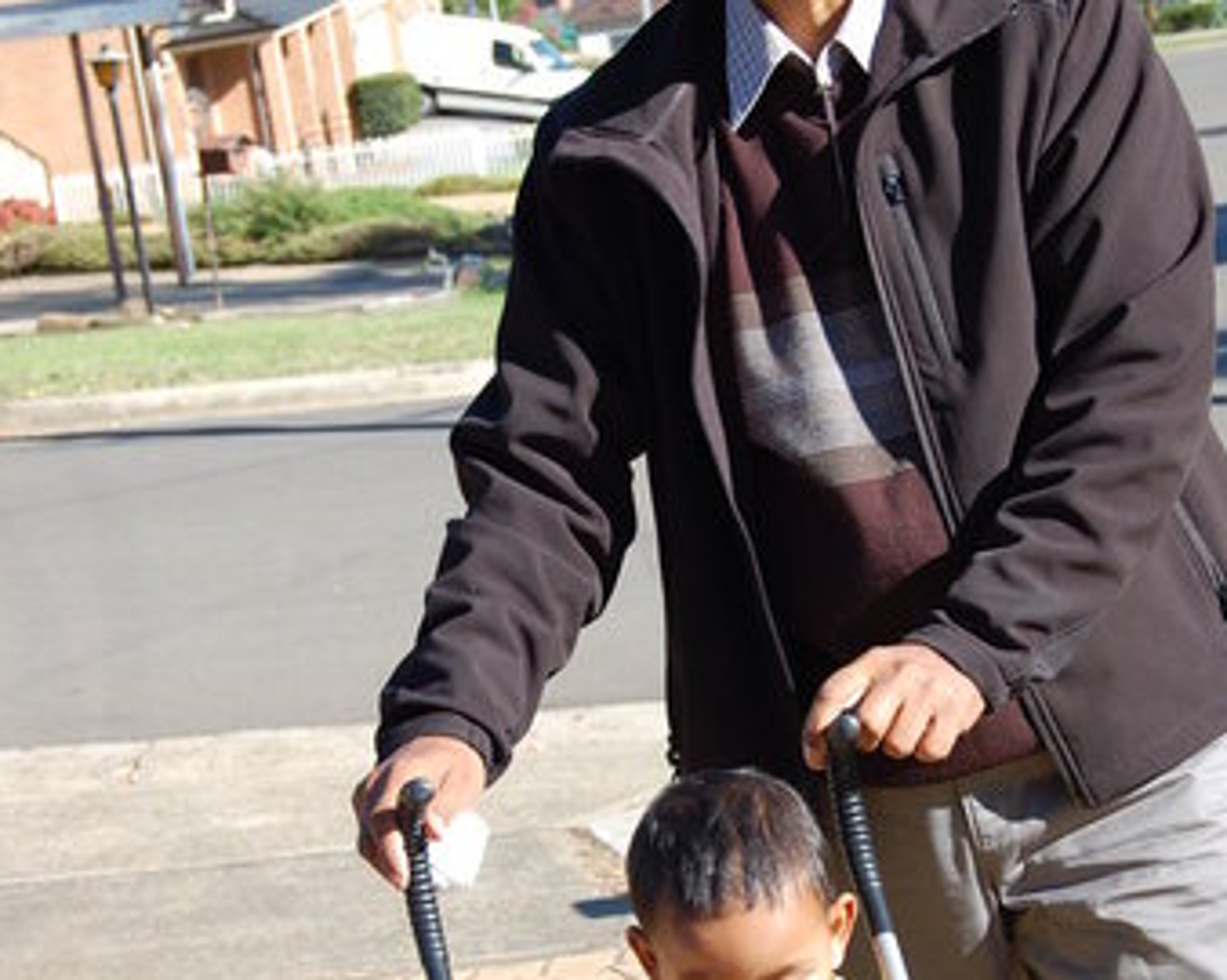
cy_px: 697
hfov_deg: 17.2
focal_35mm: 112
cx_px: 701
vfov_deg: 13.7
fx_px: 4065
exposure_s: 1/250
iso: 200
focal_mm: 42
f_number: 8
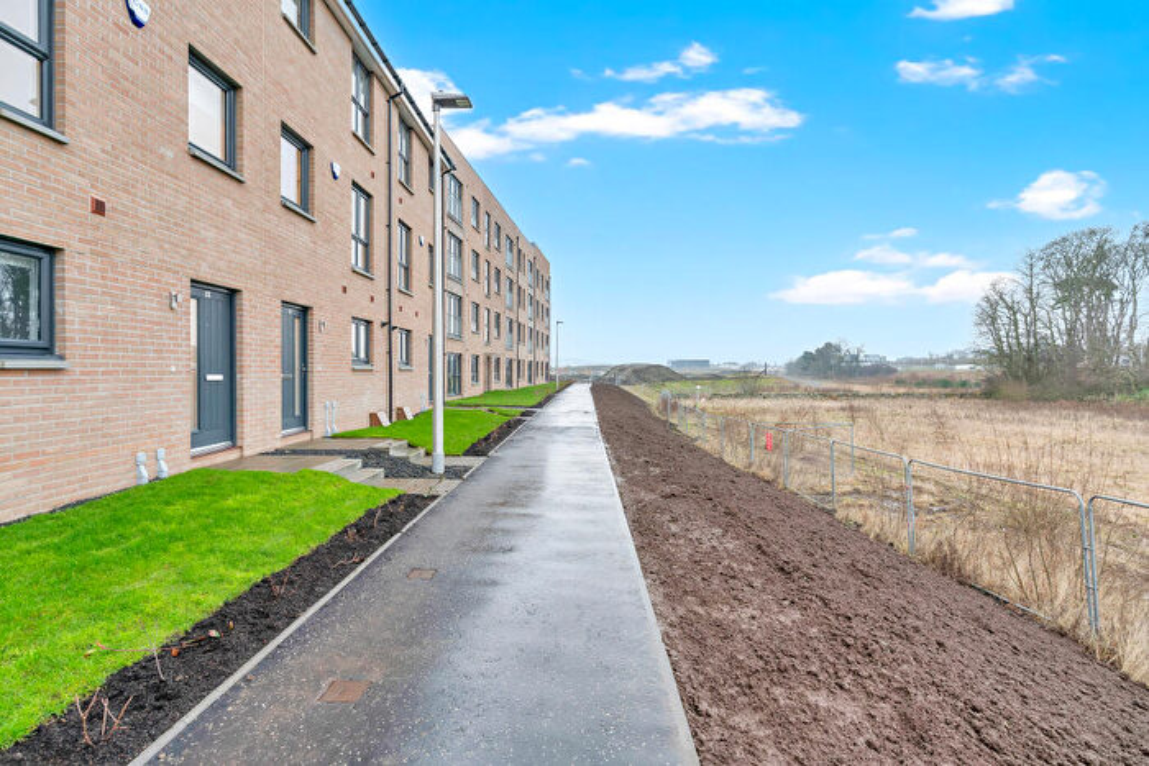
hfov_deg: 96.7
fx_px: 511
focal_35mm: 16
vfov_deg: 73.8
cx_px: 574
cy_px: 383
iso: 200
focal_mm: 16
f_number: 5.6
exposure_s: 1/40
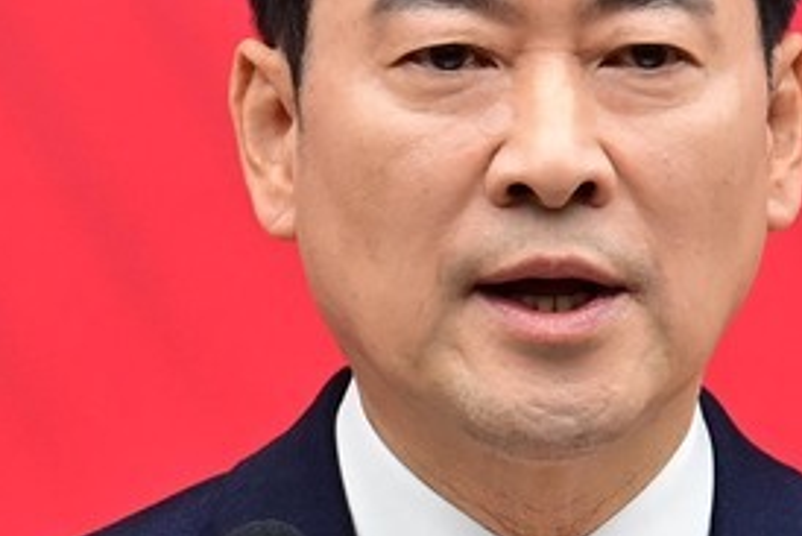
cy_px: 614
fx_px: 19926
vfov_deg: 1.5
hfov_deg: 2.3
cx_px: 1288
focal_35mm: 894
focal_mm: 175
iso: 800
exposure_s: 1/500
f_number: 4
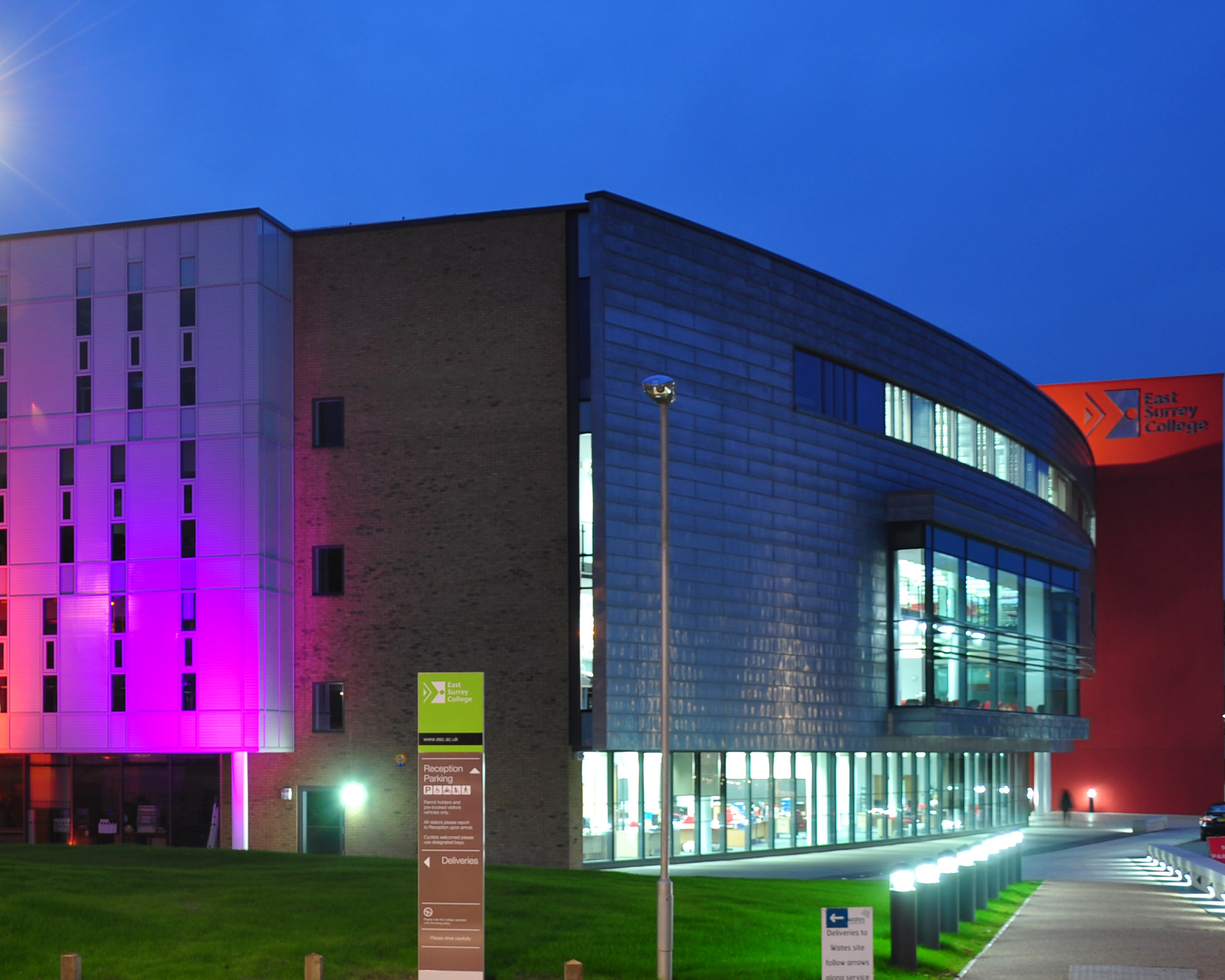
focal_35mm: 58
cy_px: 710
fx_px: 2103
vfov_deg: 26.0
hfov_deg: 31.2
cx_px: 156
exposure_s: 1.6
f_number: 3.8
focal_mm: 22
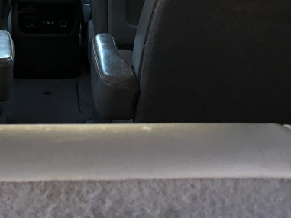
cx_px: 66
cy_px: 14
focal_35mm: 78
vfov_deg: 18.5
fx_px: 656
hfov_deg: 24.7
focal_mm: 4.15
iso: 25
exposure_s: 1/30
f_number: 2.2
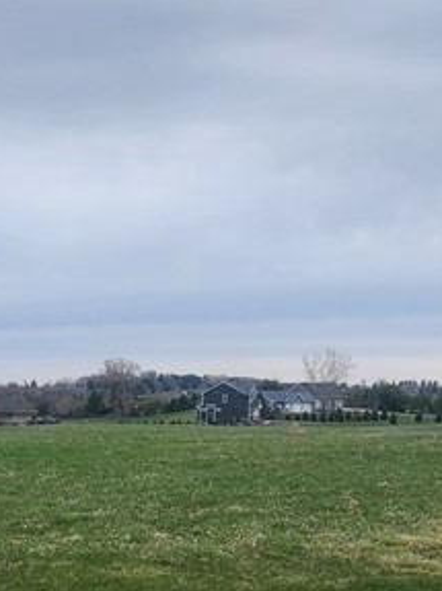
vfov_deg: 22.7
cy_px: 624
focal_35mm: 82
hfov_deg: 17.6
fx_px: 1397
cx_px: 23
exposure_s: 1/1090
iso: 20
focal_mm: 5.4
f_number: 1.8
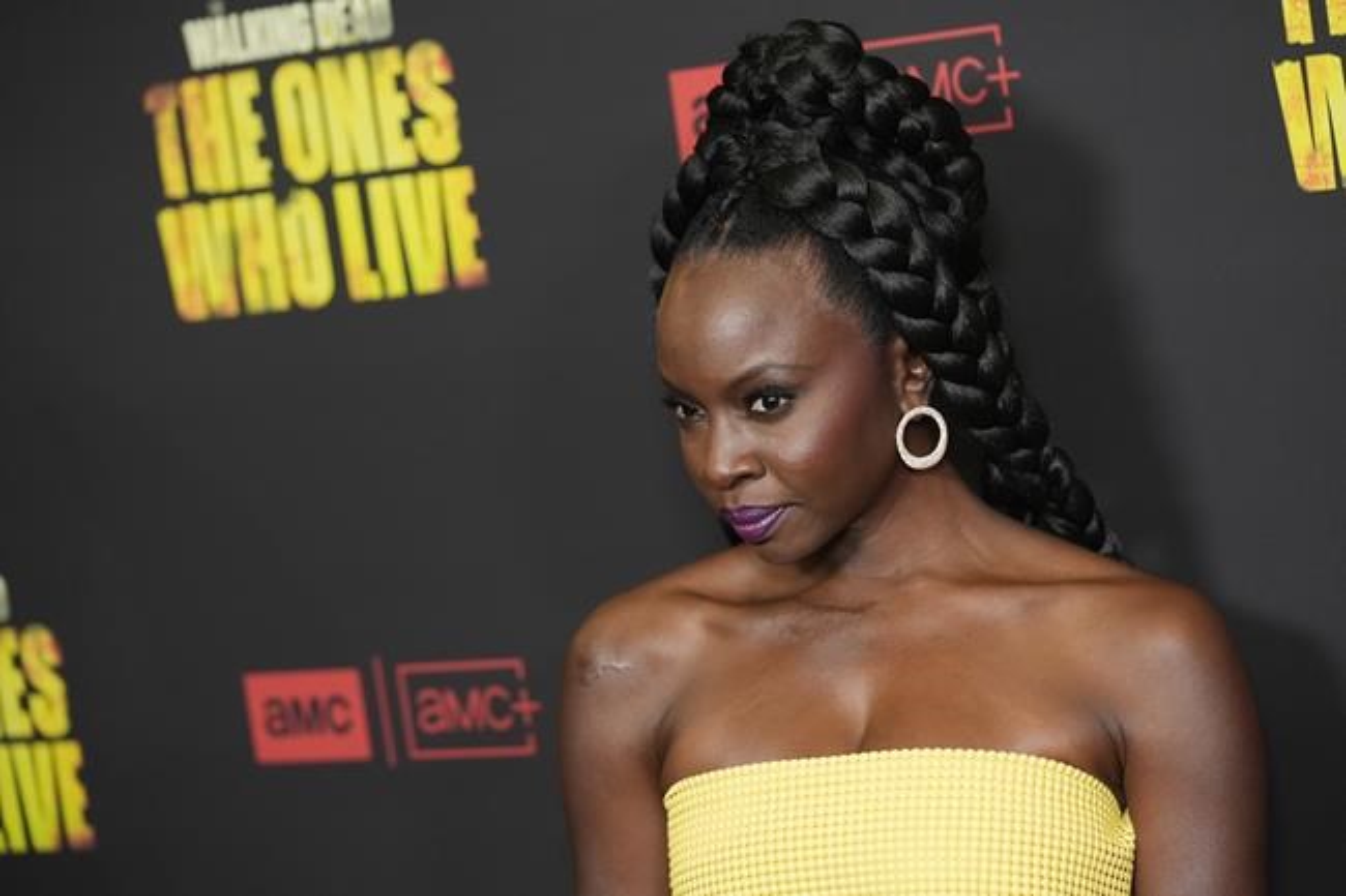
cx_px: 673
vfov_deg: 10.7
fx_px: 4784
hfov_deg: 16.0
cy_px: 448
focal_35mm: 128
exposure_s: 1/400
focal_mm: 128
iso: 3200
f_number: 3.5
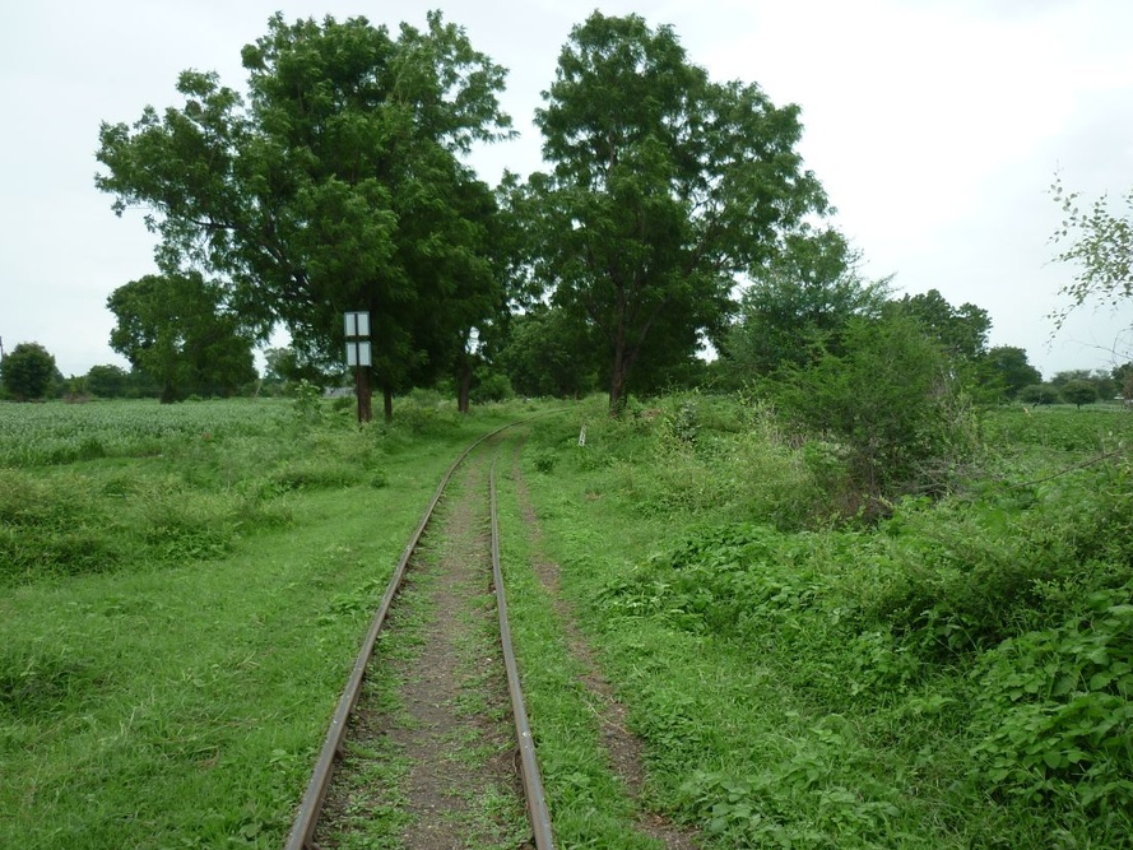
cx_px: 622
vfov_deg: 37.7
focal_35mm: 38
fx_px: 1244
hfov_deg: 48.9
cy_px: 408
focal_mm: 5.5
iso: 80
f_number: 2.8
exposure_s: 1/640
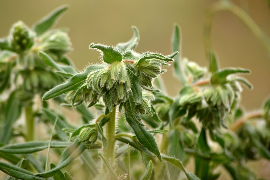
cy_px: 85
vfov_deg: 4.4
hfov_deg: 6.7
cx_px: 120
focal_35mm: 310
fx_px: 2321
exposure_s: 1/1000
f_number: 5
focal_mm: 185
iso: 250
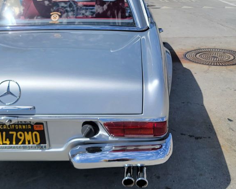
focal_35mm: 26
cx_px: 128
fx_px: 182
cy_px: 98
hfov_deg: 65.9
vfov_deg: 54.9
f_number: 1.8
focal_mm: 6.7
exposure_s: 1/1667
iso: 16
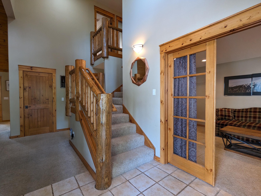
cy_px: 98
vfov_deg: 78.2
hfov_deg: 94.4
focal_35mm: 16
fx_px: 121
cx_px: 130
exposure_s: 1/24
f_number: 2.2
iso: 134
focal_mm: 2.35
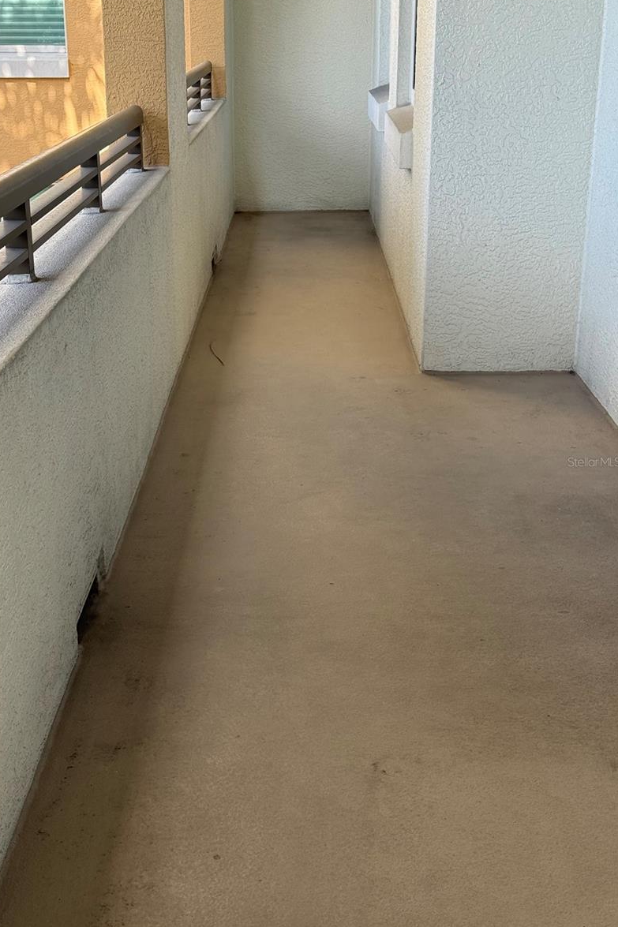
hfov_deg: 26.5
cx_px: 268
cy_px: 462
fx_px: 1314
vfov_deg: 38.9
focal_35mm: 51
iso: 100
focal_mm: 6.76
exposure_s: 1/712
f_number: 1.78
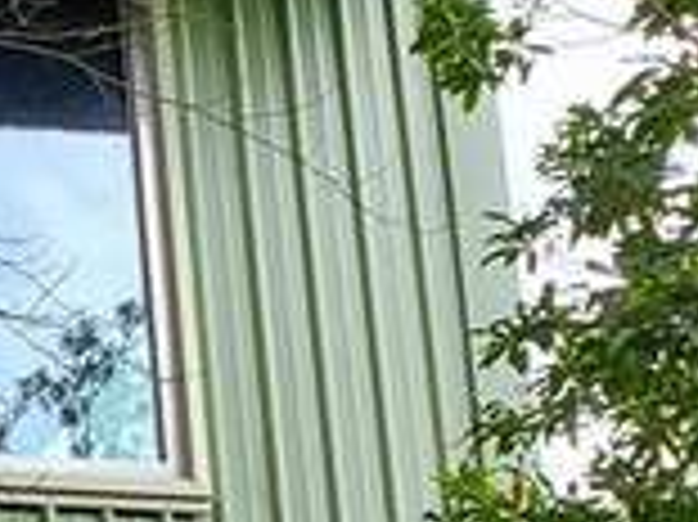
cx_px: -761
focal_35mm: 143
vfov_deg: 10.1
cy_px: 736
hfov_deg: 12.1
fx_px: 2881
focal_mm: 4.3
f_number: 2.4
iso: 50
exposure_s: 1/563
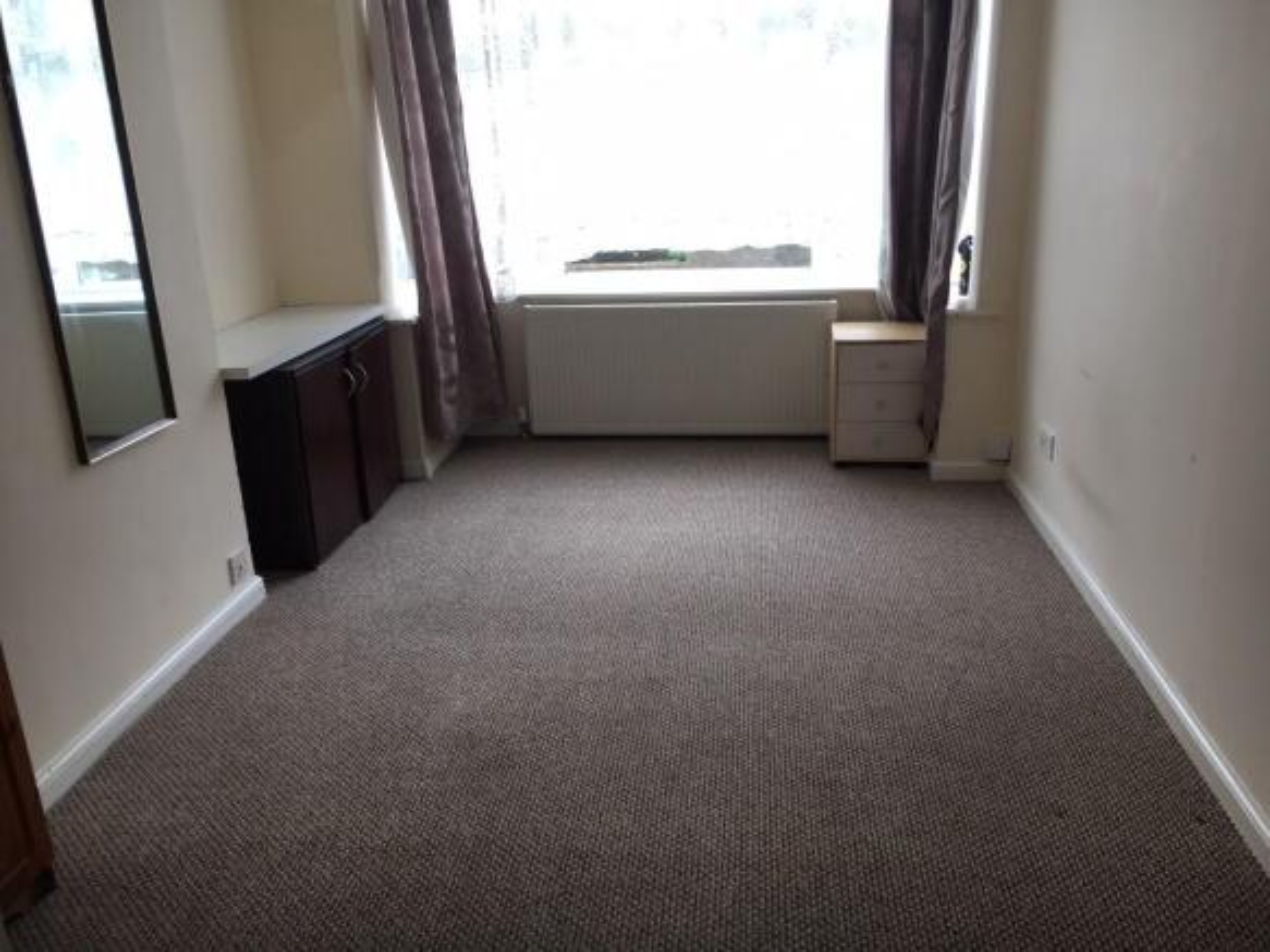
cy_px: 476
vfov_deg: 48.2
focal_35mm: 29
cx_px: 635
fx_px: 1064
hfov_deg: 61.7
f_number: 2.2
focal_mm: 4.15
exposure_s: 1/50
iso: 32
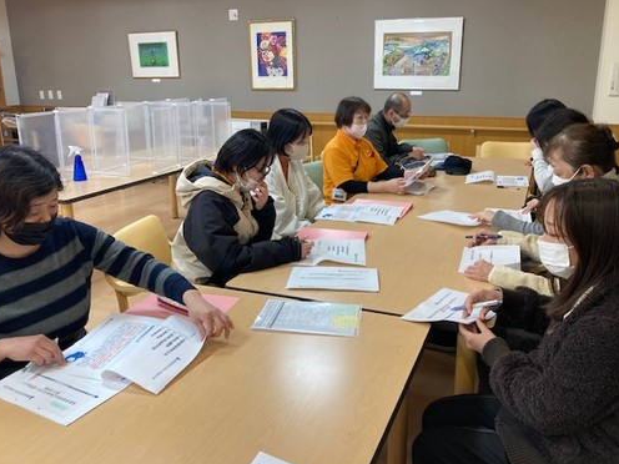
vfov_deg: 45.4
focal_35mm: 31
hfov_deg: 58.4
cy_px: 213
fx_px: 554
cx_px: 308
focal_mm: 3.99
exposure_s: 1/60
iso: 64
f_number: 1.8
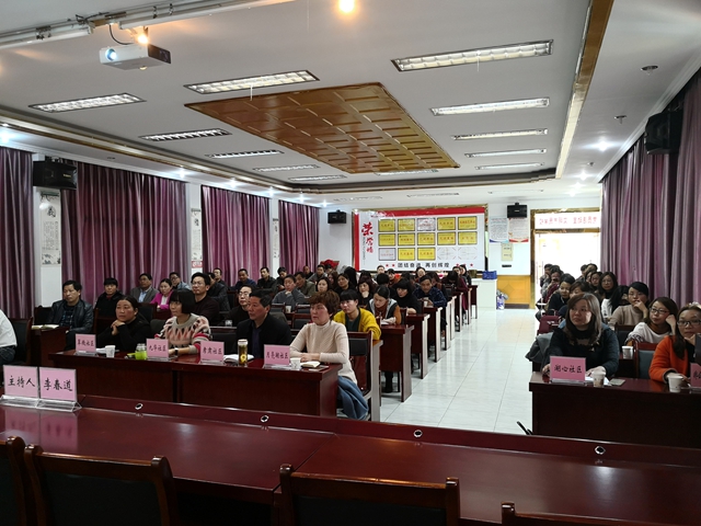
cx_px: 350
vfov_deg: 51.4
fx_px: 547
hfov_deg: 65.3
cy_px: 263
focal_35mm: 27
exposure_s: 1/33.3
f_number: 1.6
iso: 160
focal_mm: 3.95
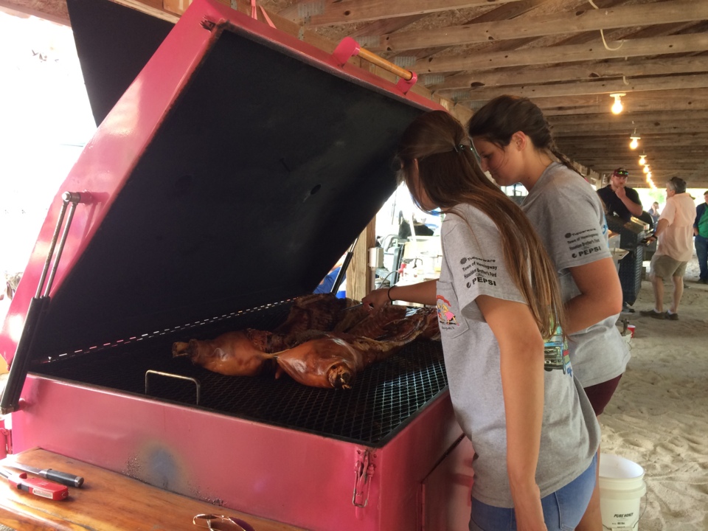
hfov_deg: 61.7
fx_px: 593
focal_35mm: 29
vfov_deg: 48.2
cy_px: 266
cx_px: 354
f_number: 2.2
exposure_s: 1/30
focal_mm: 4.15
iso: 32
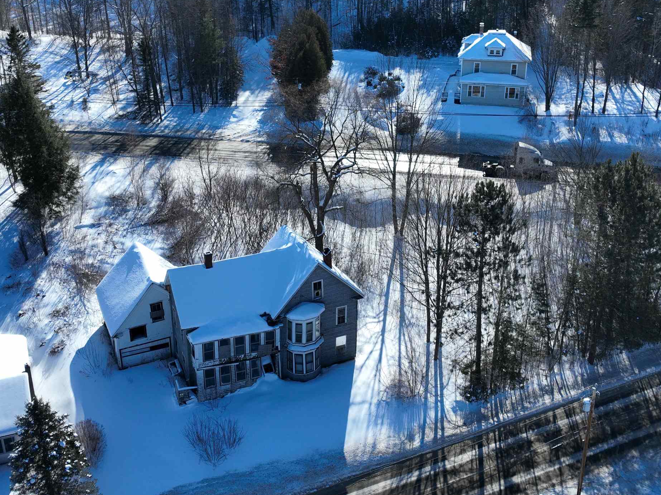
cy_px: 230
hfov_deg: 46.8
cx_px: 344
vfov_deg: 35.9
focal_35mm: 40
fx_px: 764
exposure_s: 1/2500
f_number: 2.8
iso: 130
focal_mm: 12.29
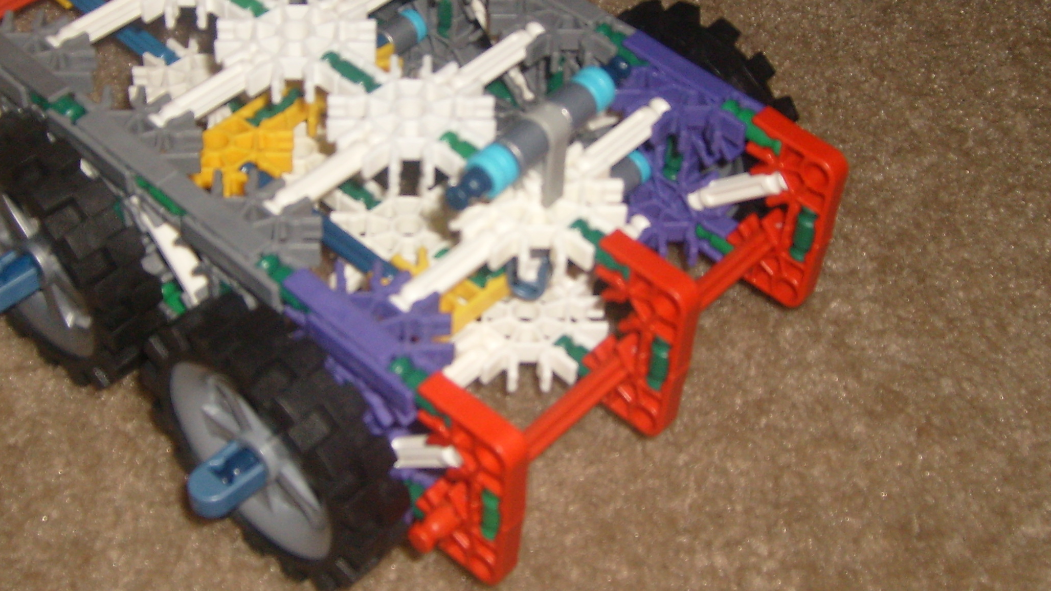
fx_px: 1589
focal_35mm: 57
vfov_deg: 21.0
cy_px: 217
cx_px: 503
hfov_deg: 36.6
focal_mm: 5.8
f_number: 2.8
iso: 100
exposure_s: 1/45
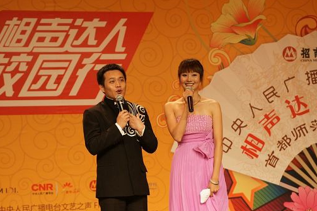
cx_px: 157
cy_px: 120
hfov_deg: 12.8
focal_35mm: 161
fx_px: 1417
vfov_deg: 8.5
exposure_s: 1/160
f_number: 5.6
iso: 500
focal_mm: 135
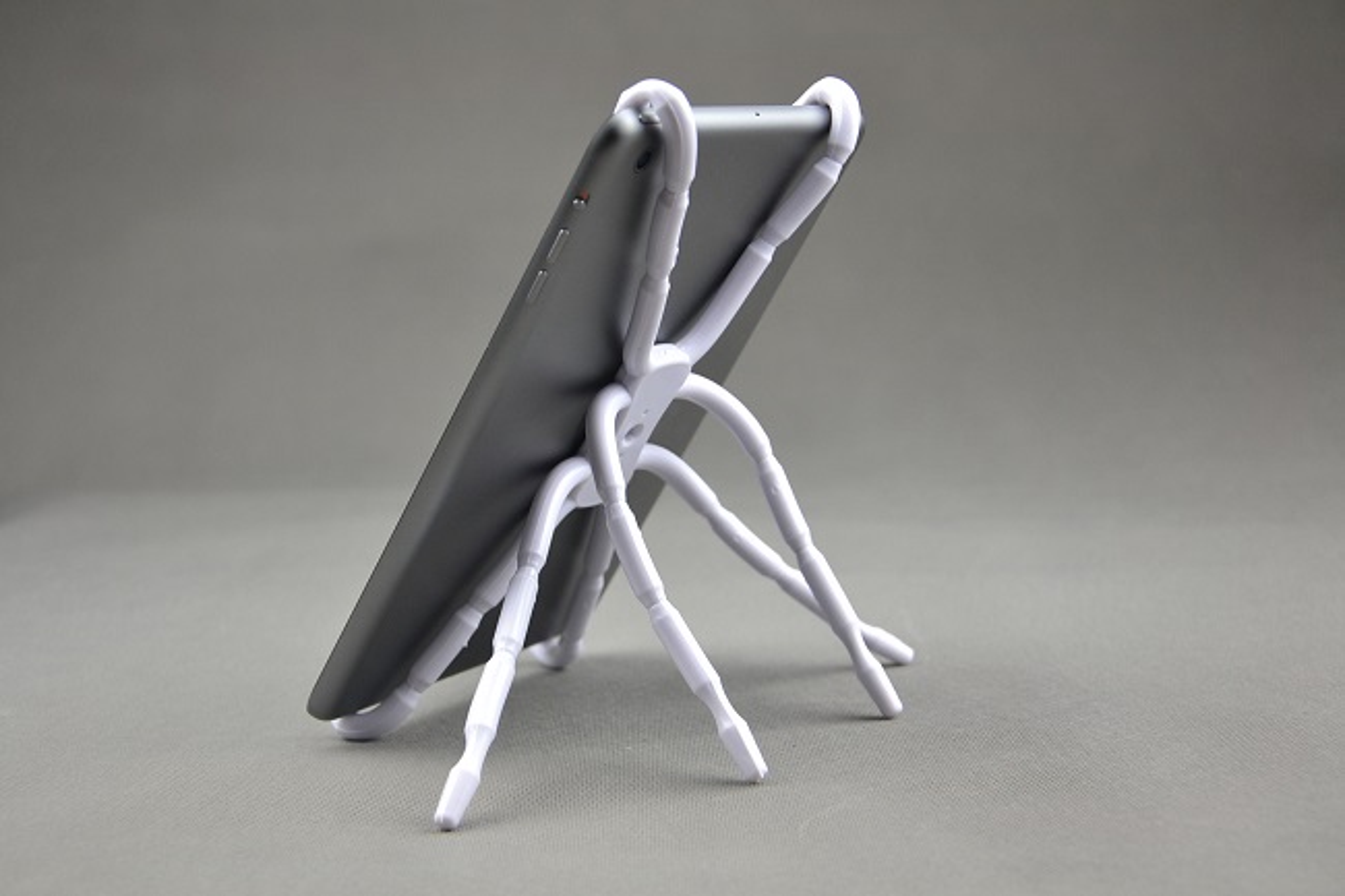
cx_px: 672
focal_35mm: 57
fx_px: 2129
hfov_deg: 35.1
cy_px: 448
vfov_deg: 23.8
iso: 400
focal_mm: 38
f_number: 5
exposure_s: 1/100
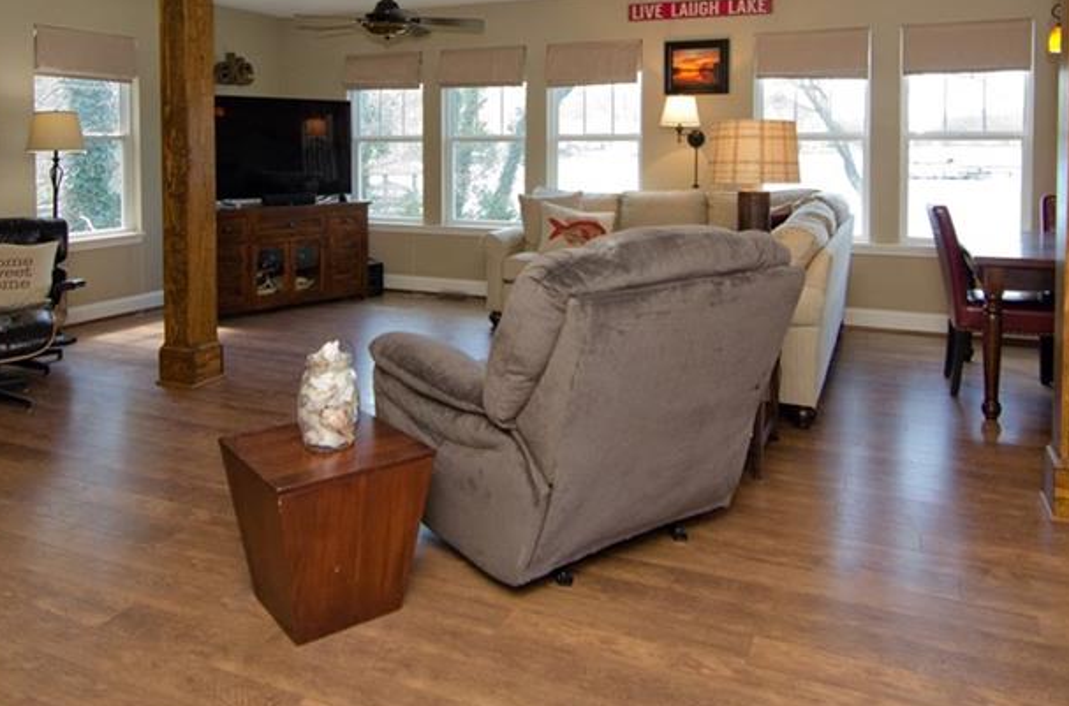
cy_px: 168
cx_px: 516
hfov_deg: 65.9
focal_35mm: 28
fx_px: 824
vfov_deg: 44.7
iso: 2000
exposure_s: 1/250
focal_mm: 11
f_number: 3.5
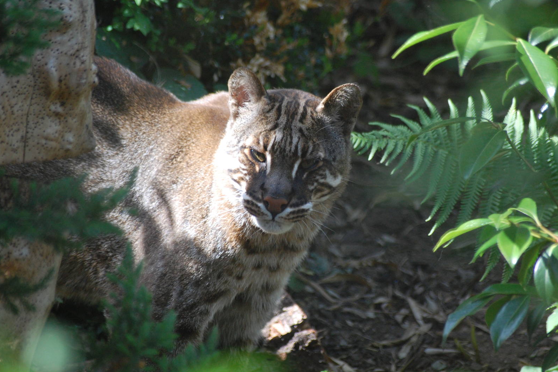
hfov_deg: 6.8
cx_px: 279
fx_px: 4681
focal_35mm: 302
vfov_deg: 4.6
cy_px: 185
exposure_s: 1/250
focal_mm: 200
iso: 800
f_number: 5.6
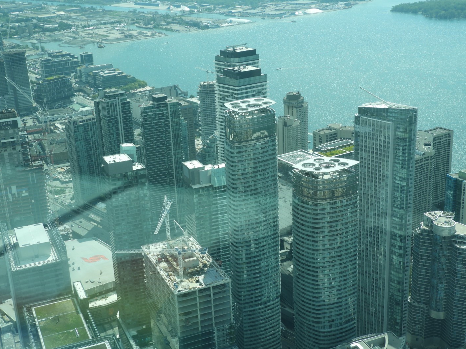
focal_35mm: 51
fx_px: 687
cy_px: 176
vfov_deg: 28.6
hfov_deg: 37.5
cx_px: 229
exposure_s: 1/60
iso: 100
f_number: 4
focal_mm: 9
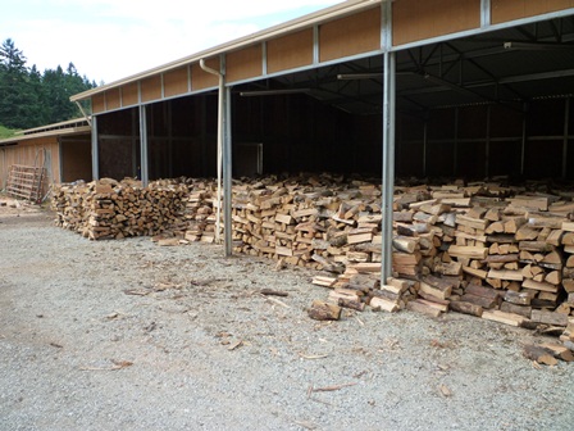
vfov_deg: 48.2
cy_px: 216
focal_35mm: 29
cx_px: 287
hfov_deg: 61.7
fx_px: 481
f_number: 3.3
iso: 125
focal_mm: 5.2
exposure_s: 1/250
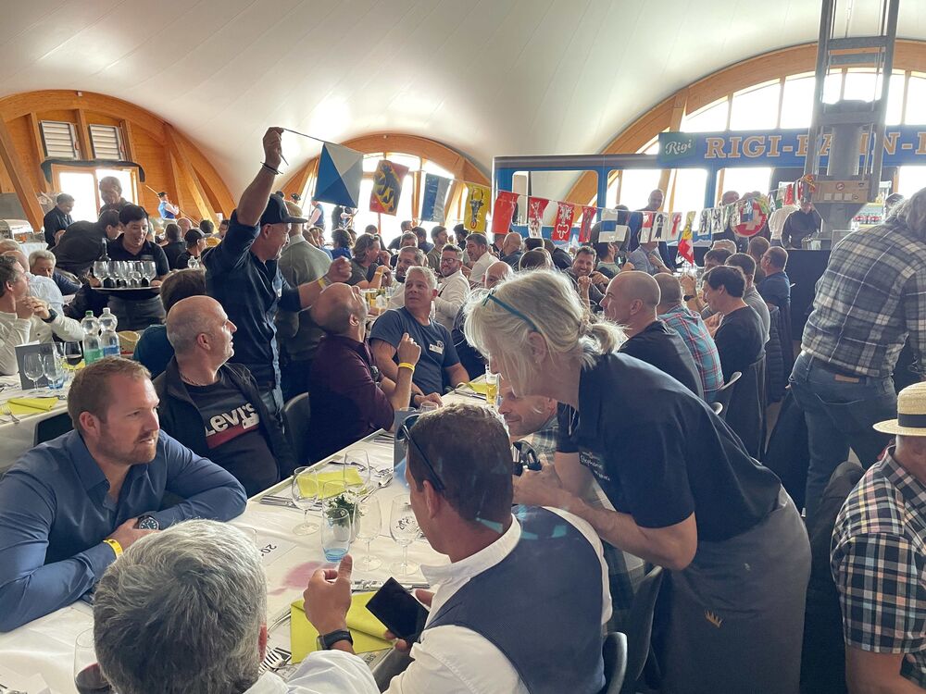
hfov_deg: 67.3
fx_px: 696
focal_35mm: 26
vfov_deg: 53.1
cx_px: 463
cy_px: 347
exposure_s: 1/50
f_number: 1.6
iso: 160
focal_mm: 4.2
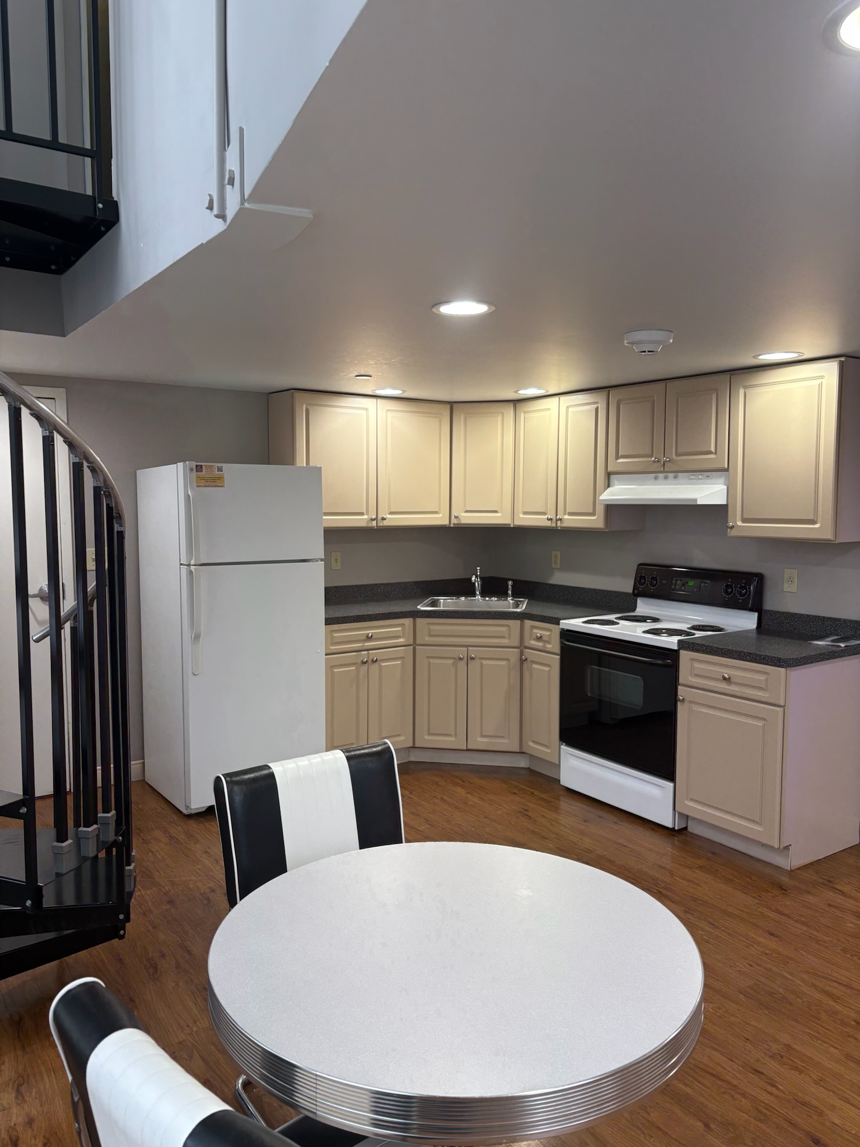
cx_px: 430
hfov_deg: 53.1
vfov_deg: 67.3
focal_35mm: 26
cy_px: 574
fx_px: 861
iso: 64
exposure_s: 1/60
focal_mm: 5.96
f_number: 1.6
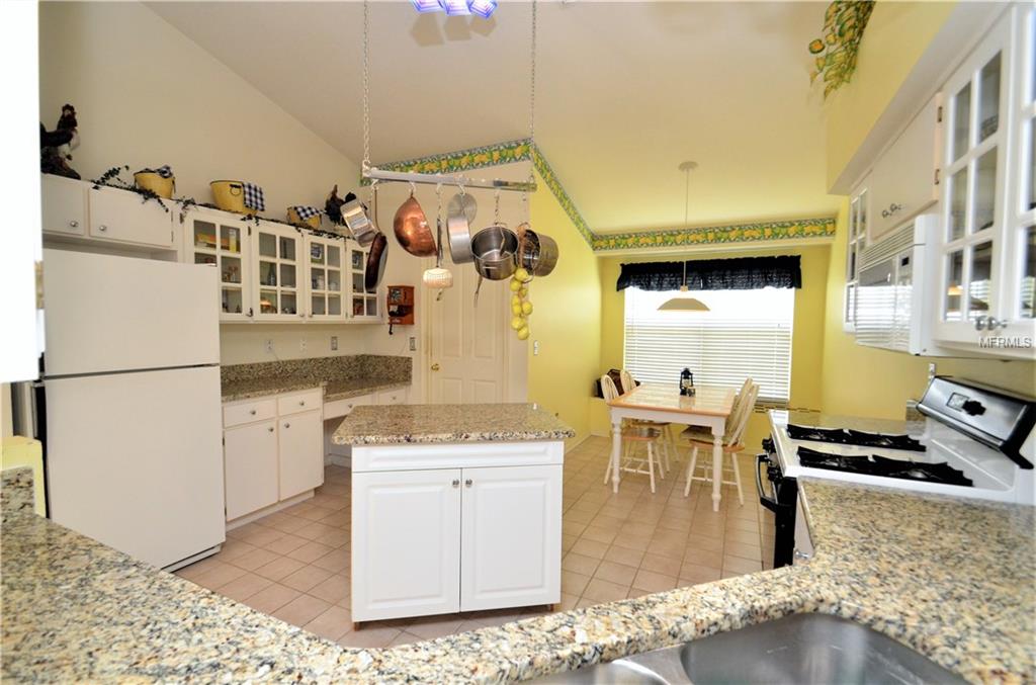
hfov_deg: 100.5
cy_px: 342
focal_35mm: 15
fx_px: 431
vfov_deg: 77.0
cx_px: 518
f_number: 5.6
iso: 1400
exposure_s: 1/60
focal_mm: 10
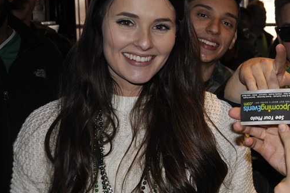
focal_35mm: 66
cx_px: 283
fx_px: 531
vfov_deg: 20.5
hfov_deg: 28.8
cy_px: 73
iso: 400
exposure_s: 1/60
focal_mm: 22
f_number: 3.8
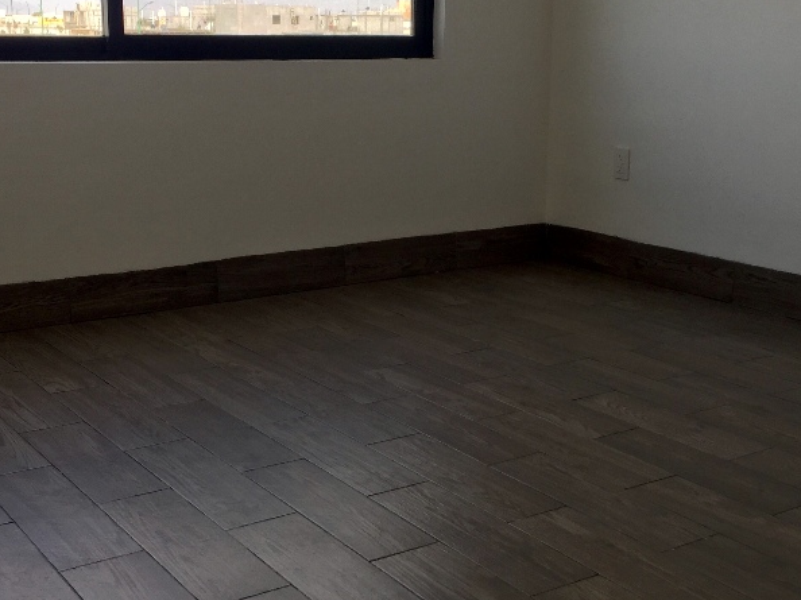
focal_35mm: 50
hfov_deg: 38.2
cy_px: 243
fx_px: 1157
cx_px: 415
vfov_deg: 29.0
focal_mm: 4.15
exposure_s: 1/430
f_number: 2.2
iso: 32
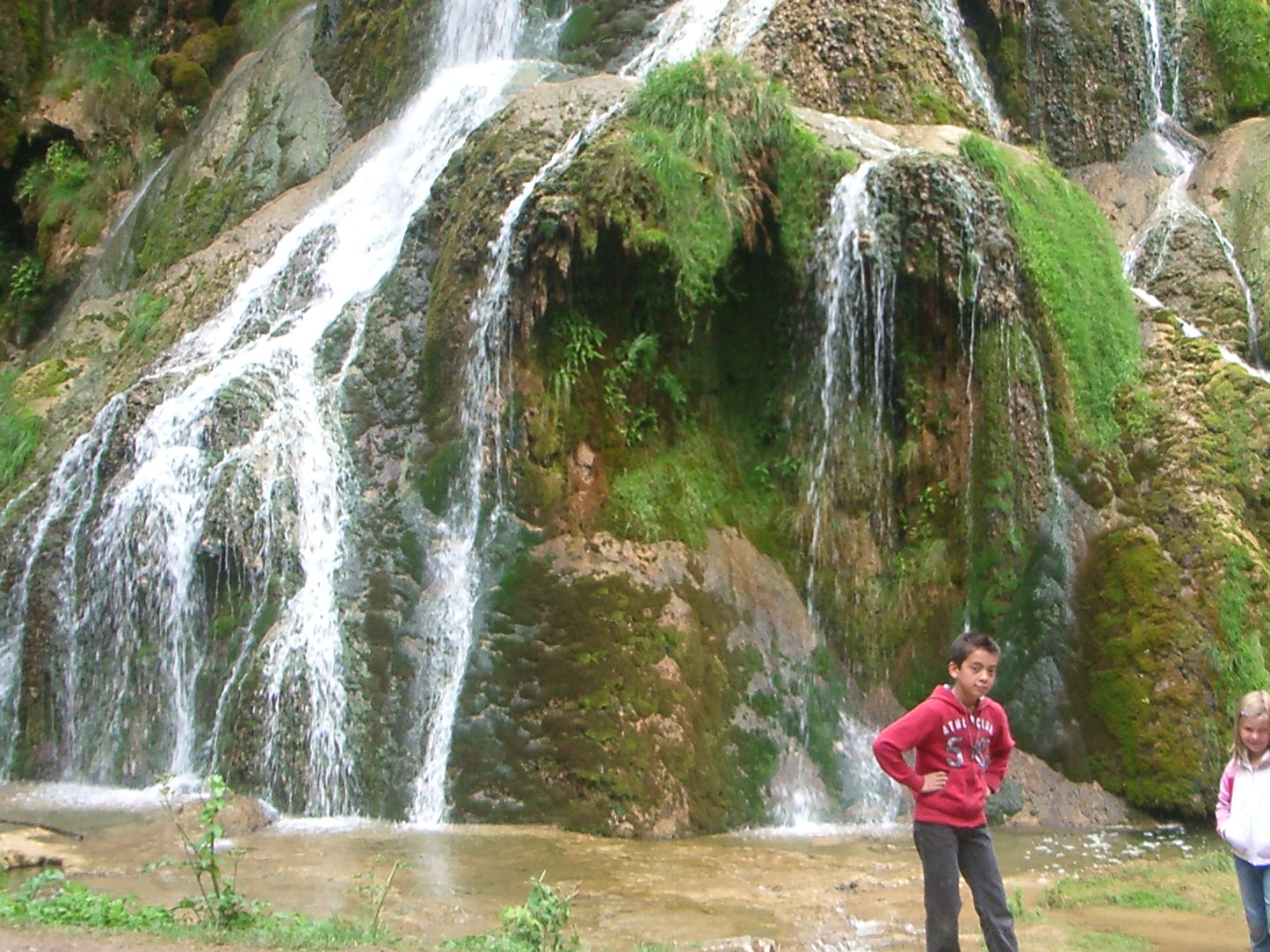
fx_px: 2275
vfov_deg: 23.5
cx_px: 787
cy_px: 314
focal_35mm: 62
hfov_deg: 31.1
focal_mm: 5.8
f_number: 2.6
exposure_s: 1/100
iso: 100
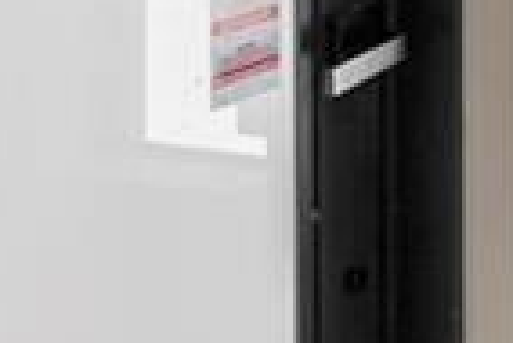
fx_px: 1640
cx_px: 672
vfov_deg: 11.6
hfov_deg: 16.7
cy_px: -112
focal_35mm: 115
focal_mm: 16
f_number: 4
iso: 200
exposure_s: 1/160
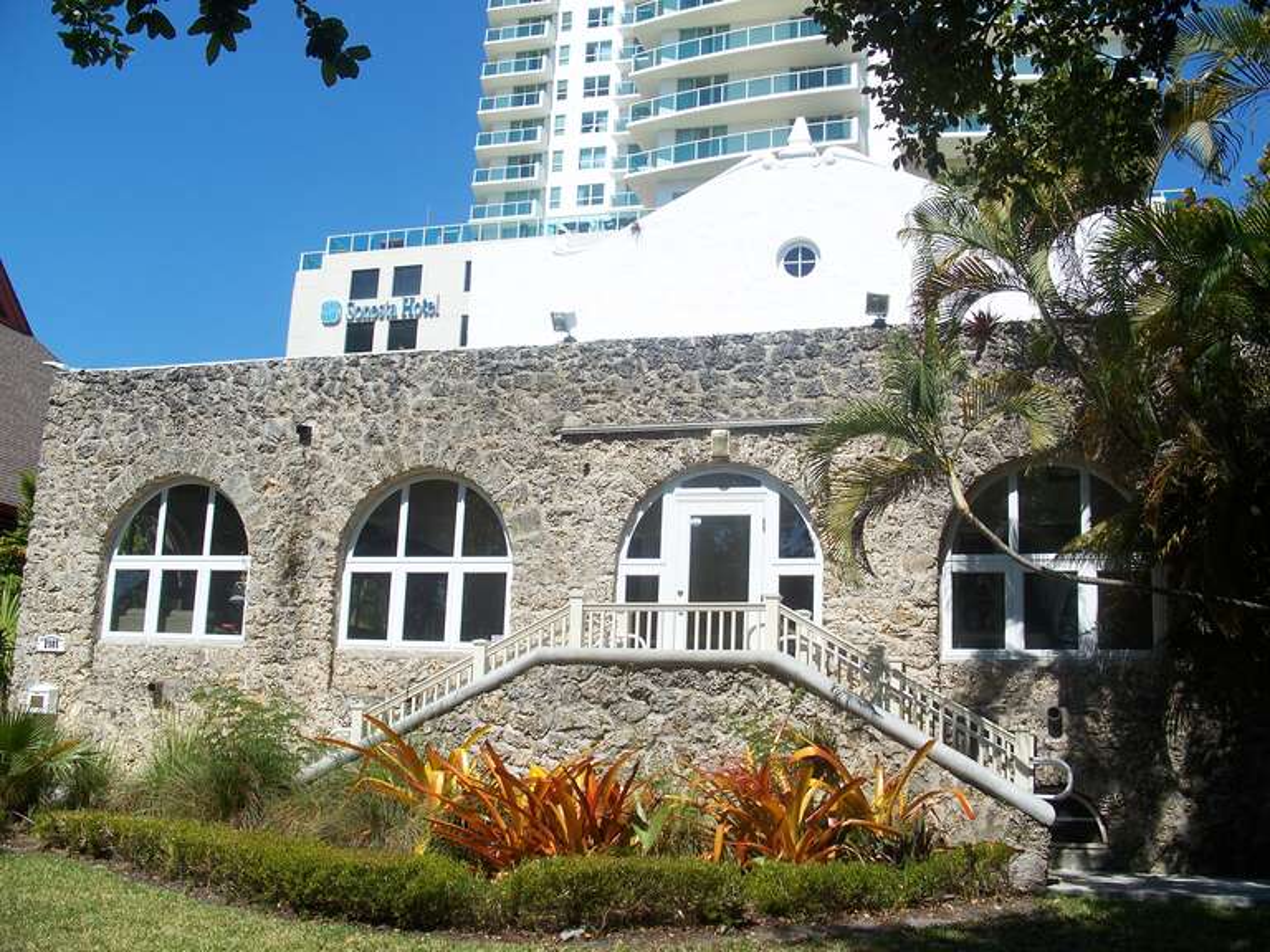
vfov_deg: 38.7
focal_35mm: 37
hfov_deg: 50.1
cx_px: 635
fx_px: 1357
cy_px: 476
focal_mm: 7.8
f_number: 4
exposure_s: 1/500
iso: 64
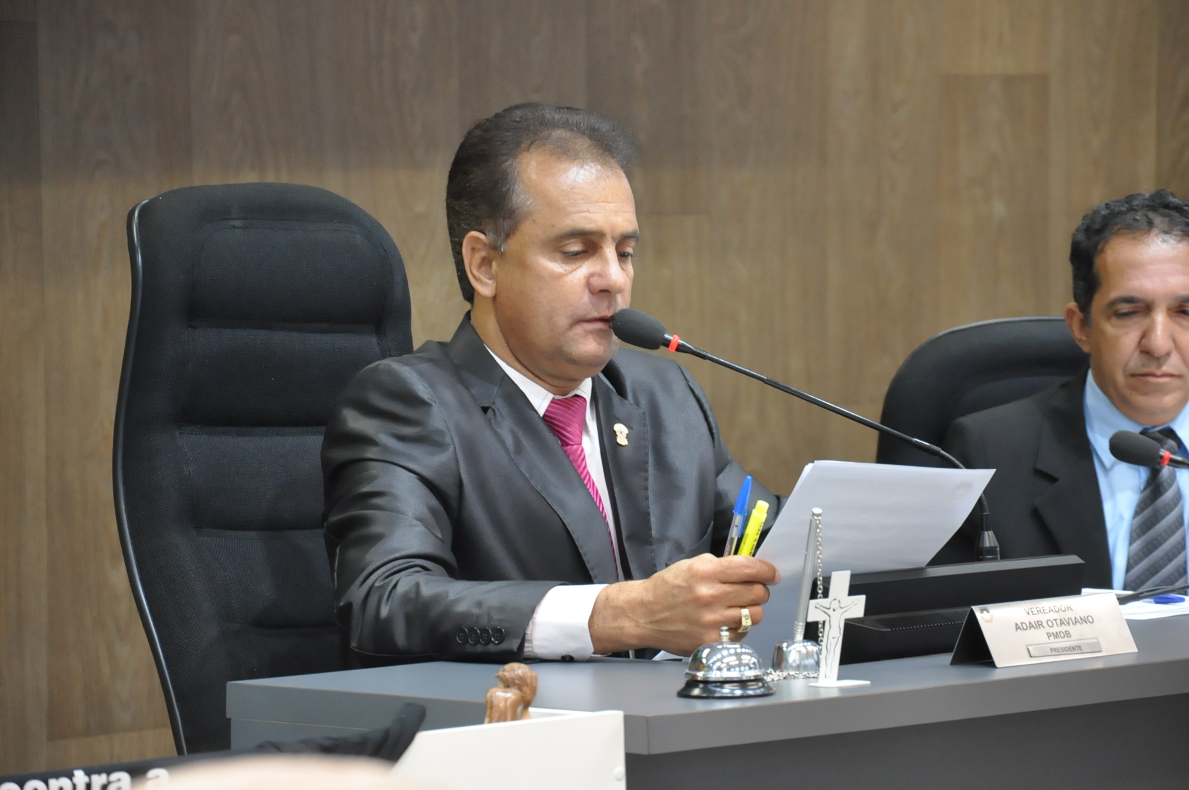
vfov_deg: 8.7
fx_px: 5196
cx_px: 594
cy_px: 395
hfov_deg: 13.1
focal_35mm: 158
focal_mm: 105
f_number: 5.6
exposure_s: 1/50
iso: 2000
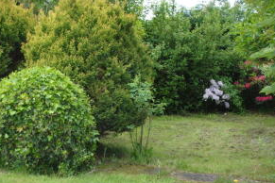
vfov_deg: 25.1
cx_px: 121
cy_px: 88
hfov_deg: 36.8
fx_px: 412
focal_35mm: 54
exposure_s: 1/200
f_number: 4.5
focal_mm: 22
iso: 100
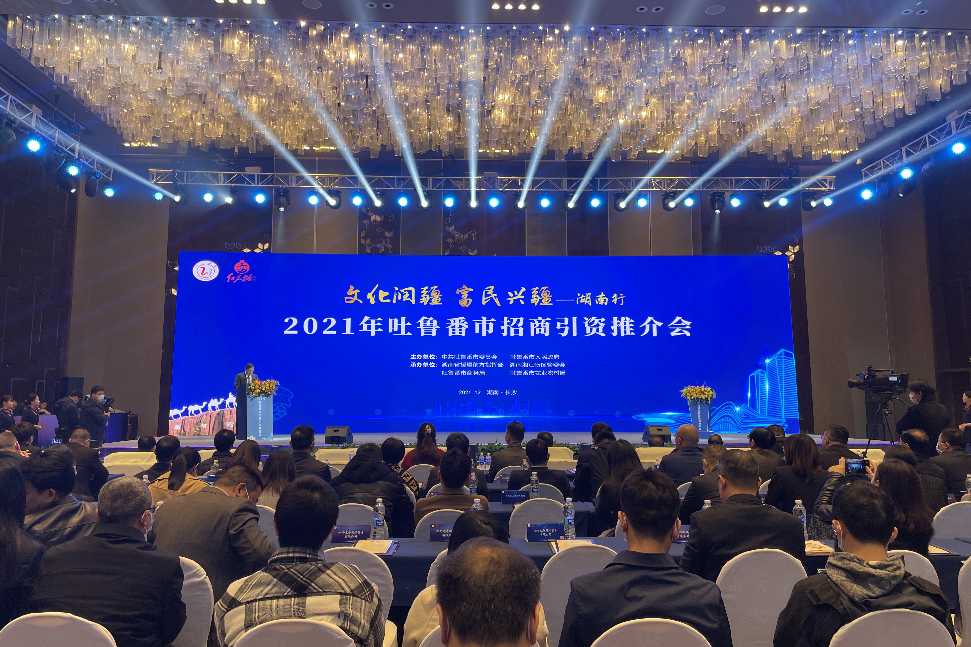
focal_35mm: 28
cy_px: 308
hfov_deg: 65.5
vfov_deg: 46.4
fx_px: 755
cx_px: 482
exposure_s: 1/100
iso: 64
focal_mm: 4.2
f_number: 1.6
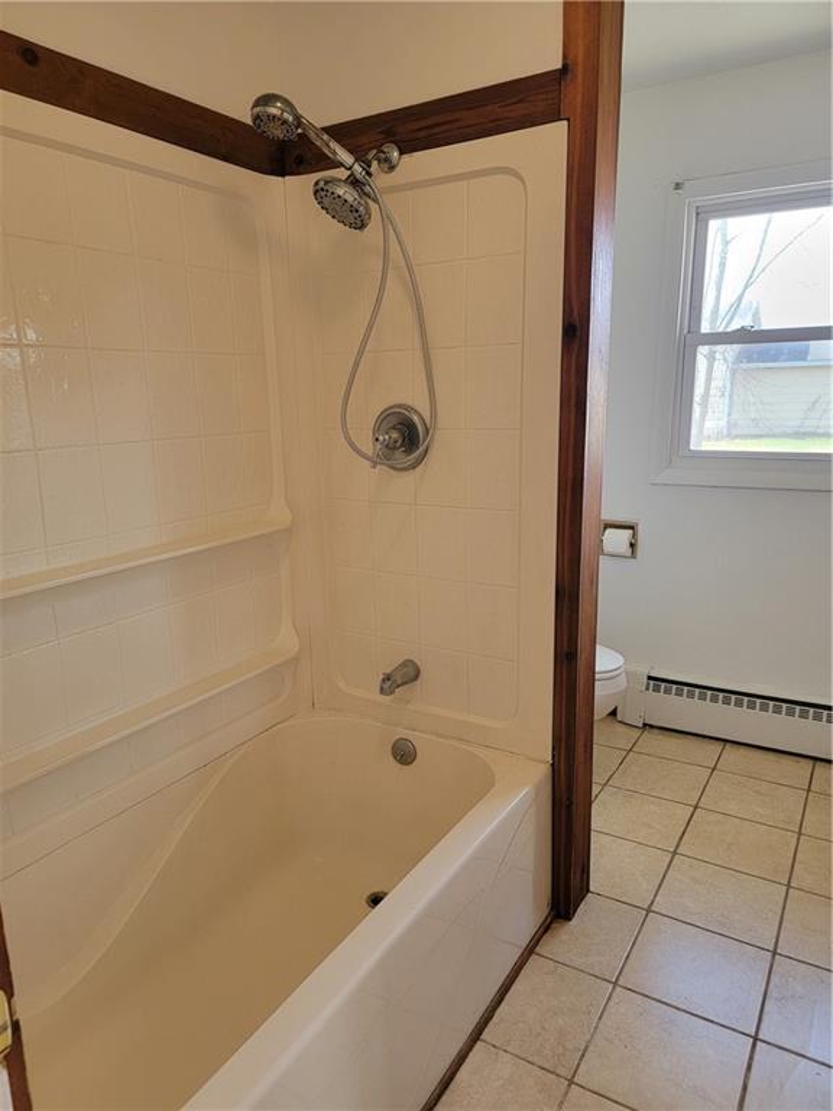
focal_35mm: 24
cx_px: 416
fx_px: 770
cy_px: 556
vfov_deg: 71.6
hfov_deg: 56.8
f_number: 1.8
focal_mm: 6.7
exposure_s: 1/120
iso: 250
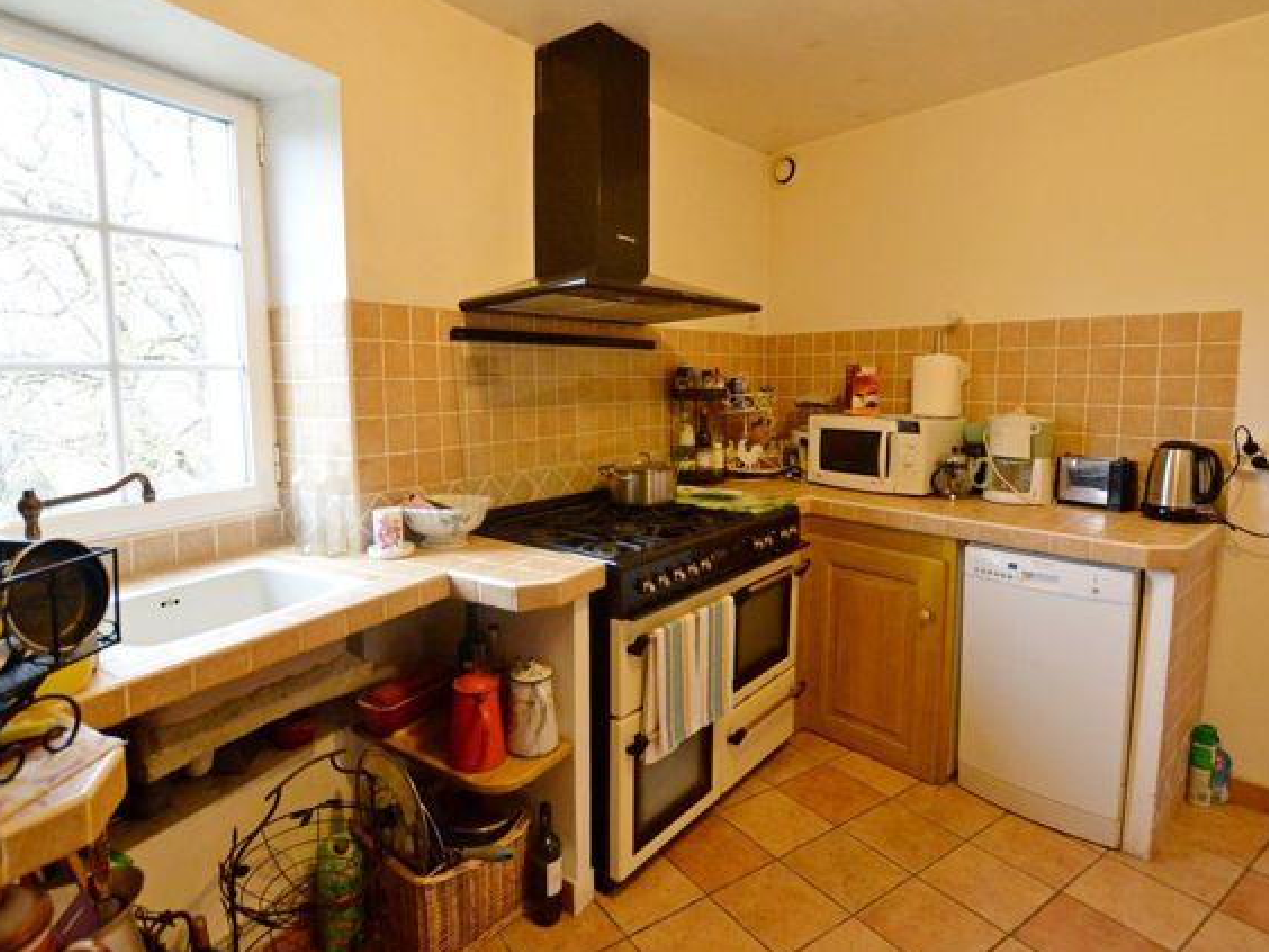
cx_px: 600
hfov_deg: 87.7
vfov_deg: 71.5
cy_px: 443
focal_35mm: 18
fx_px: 660
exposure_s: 1/60
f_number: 3.5
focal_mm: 10
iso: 2500
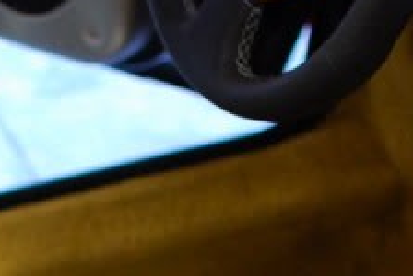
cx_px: -234
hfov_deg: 8.3
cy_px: 555
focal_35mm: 240
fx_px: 2760
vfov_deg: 5.6
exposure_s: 1/125
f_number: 1.8
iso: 800
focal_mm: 35
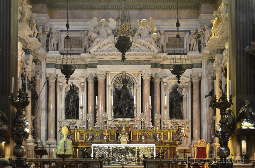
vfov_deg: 27.9
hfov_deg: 41.2
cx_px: 128
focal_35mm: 48
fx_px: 339
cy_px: 84
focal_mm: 32
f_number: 4.2
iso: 1600
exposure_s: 1/25
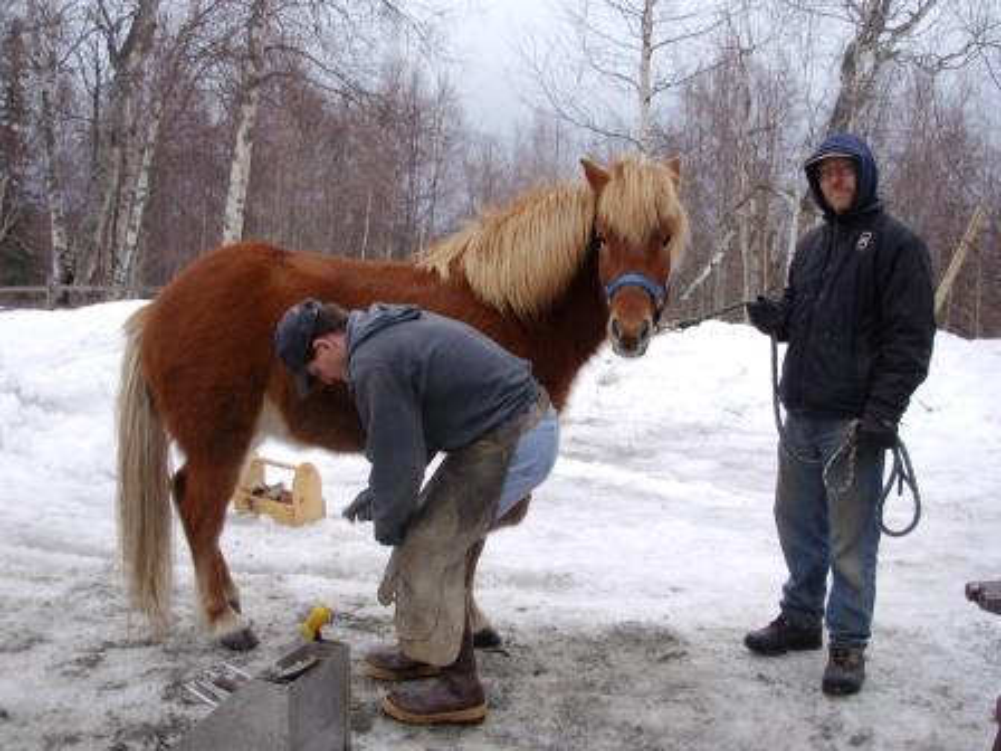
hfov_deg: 49.0
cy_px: 376
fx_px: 1099
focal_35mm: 38
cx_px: 500
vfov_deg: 37.7
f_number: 2.9
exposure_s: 1/52.3
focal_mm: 6.3
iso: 50
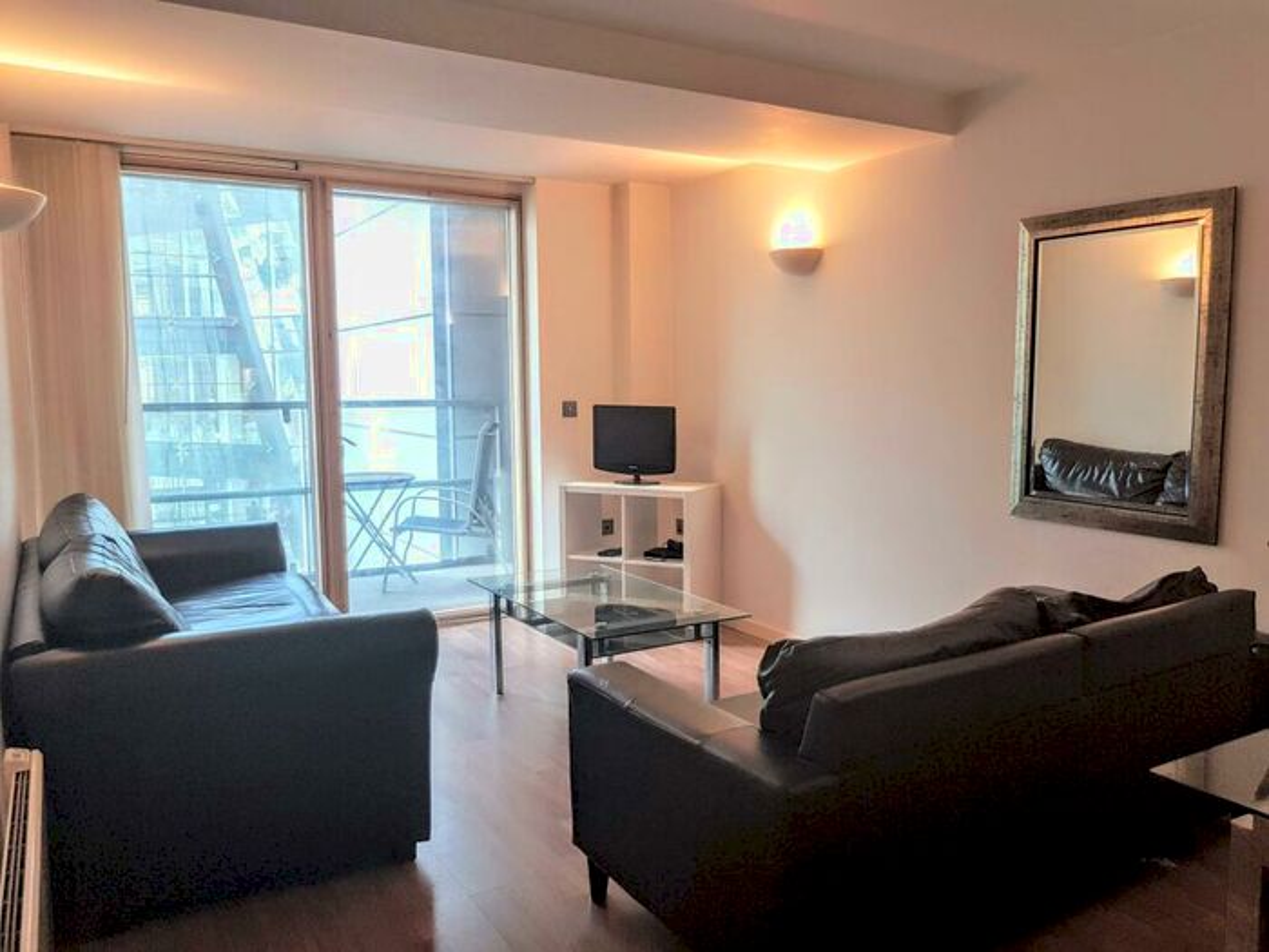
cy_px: 476
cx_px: 634
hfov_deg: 67.3
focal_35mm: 26
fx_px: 953
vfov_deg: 53.1
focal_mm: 4.2
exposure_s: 1/50
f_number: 1.7
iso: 64
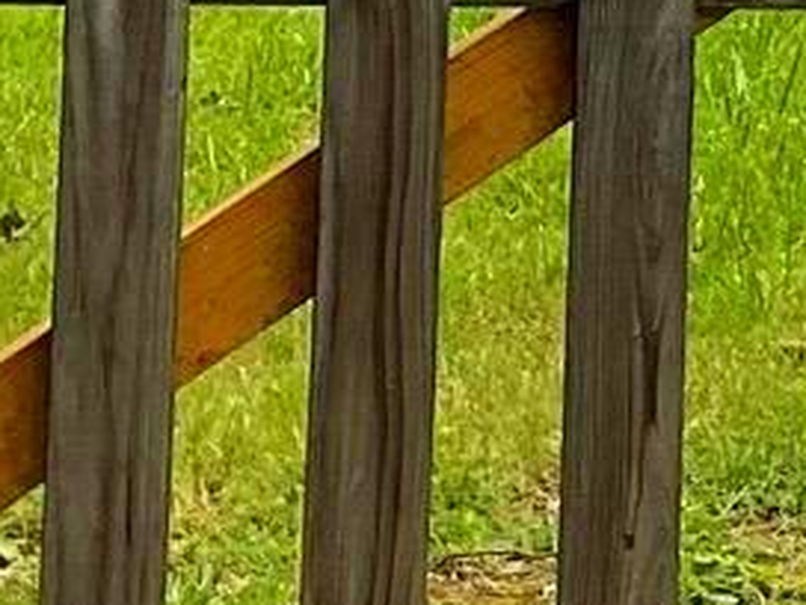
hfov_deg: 9.0
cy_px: -1106
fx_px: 5076
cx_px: 729
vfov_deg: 6.3
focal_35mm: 218
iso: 16
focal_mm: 3
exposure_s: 1/1786
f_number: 1.8
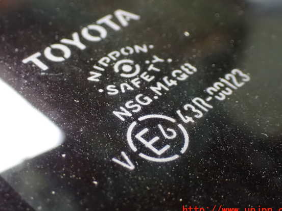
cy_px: 102
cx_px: 145
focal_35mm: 63
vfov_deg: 23.3
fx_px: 513
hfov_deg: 30.7
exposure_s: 1/30
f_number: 3.5
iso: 1600
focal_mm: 10.35
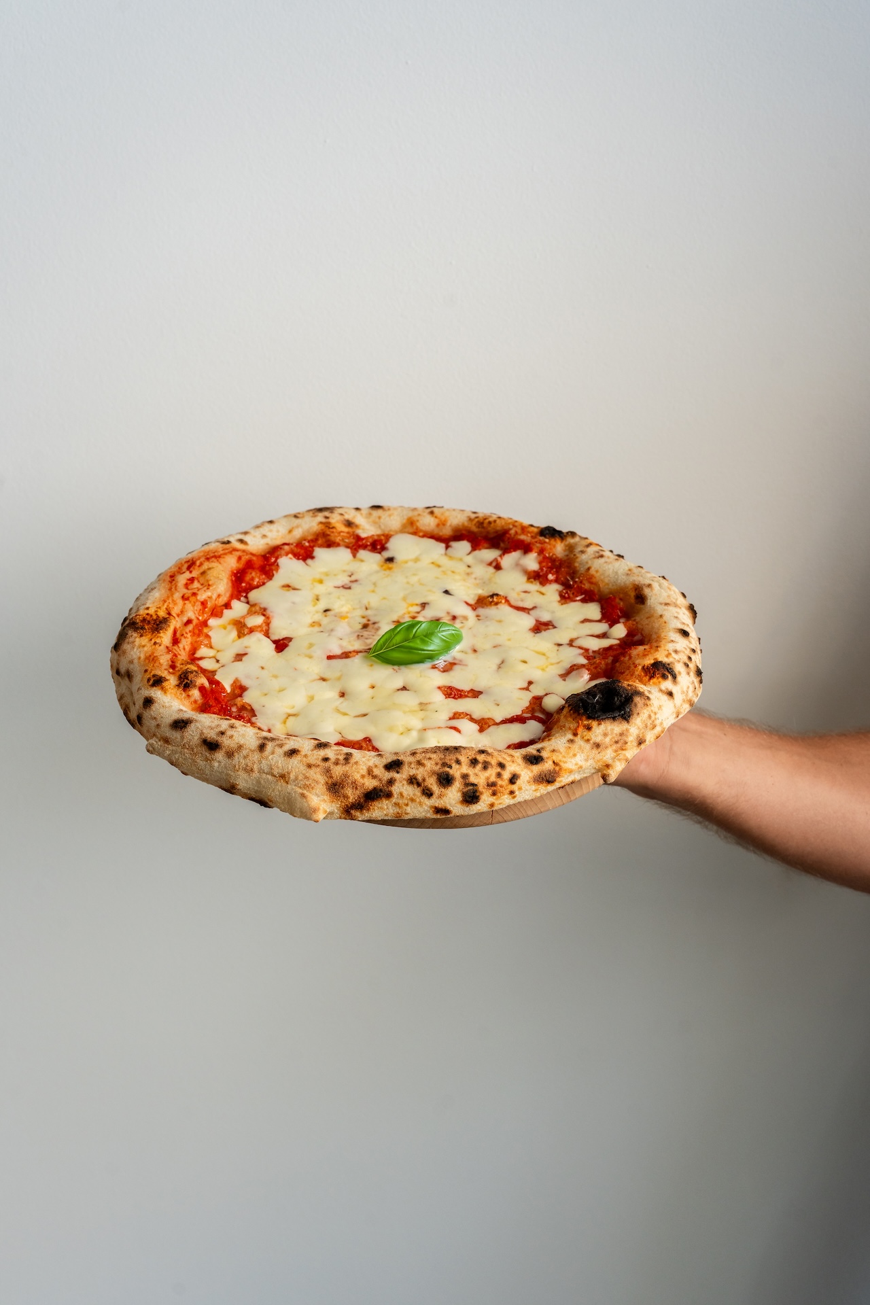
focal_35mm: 35
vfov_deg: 54.4
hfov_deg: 37.9
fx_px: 1269
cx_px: 435
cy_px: 652
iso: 800
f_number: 7.1
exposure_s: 1/200
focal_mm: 35
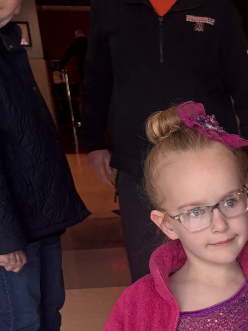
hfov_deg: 16.2
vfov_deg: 21.7
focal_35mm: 83
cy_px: 407
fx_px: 793
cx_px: 376
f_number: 1.6
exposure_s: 1/120
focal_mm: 5.96
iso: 40
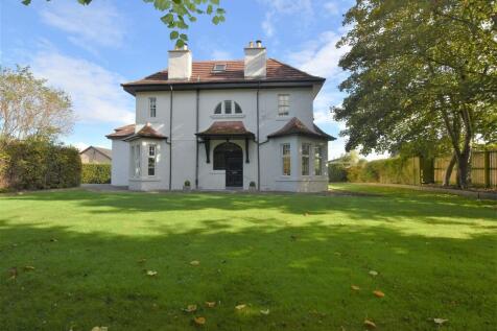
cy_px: 166
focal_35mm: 26
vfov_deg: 50.4
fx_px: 352
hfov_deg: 70.5
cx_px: 248
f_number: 8
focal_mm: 17
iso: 100
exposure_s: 1/200
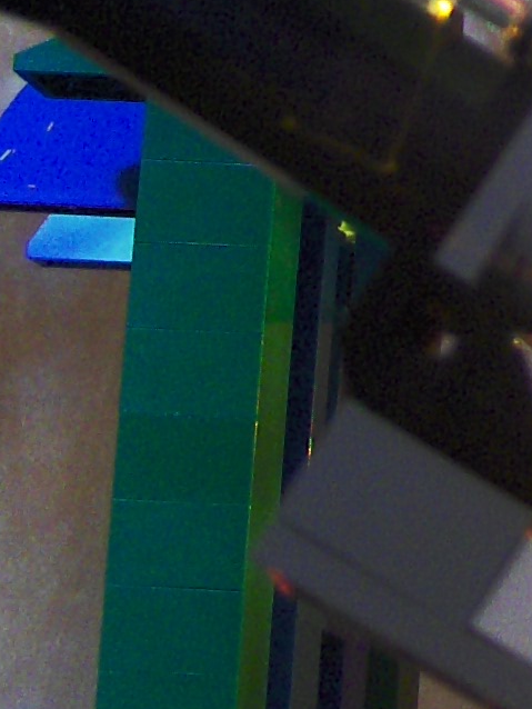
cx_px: 1137
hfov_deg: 7.1
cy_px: -452
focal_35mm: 200
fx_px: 4096
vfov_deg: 9.5
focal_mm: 7.5
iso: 100
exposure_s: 6.46
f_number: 2.8
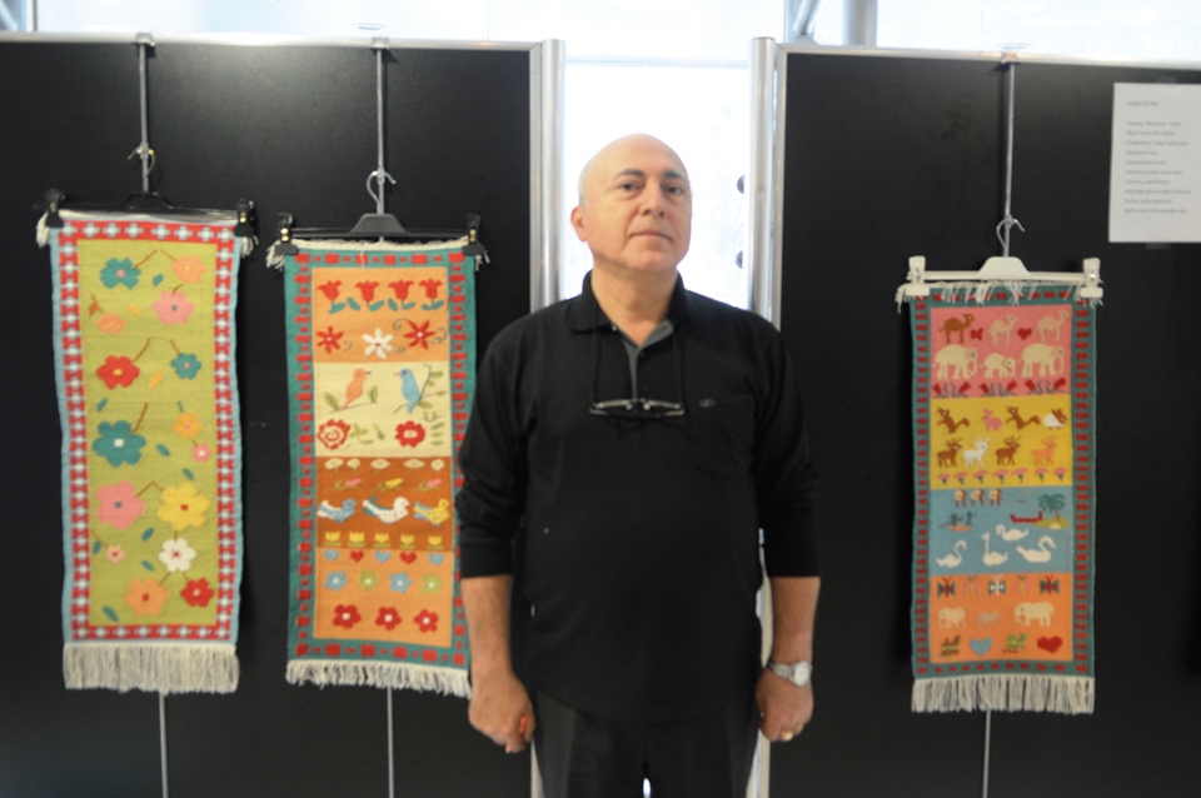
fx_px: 1000
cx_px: 600
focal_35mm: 30
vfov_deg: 43.5
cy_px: 399
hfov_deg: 62.0
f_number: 3.2
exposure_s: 1/50
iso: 500
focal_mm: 20
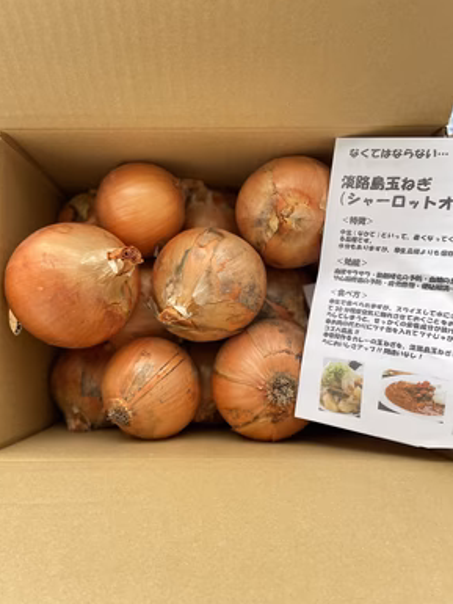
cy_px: 309
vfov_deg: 65.3
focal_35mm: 27
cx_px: 226
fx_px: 471
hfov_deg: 51.4
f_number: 1.6
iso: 125
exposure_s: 1/121
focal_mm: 4.2
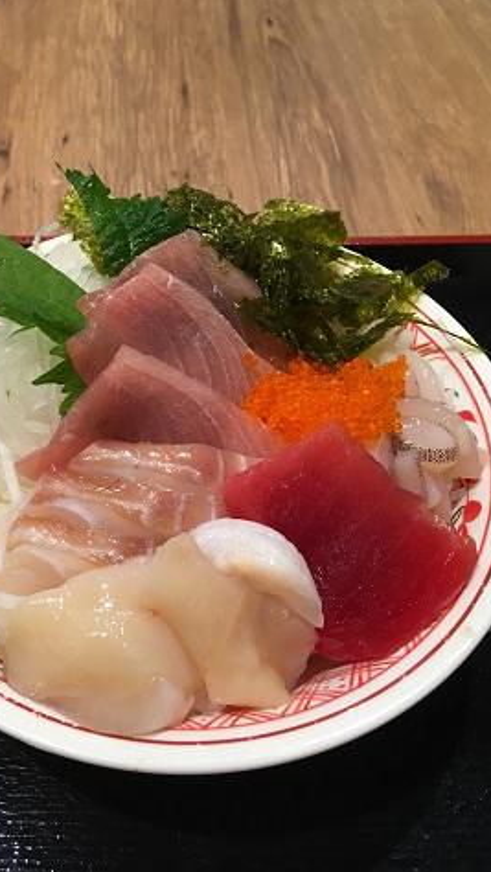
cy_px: 432
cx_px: 189
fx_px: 740
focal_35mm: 32
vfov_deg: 61.0
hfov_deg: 36.5
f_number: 2.2
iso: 50
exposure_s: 1/30
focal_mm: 4.15
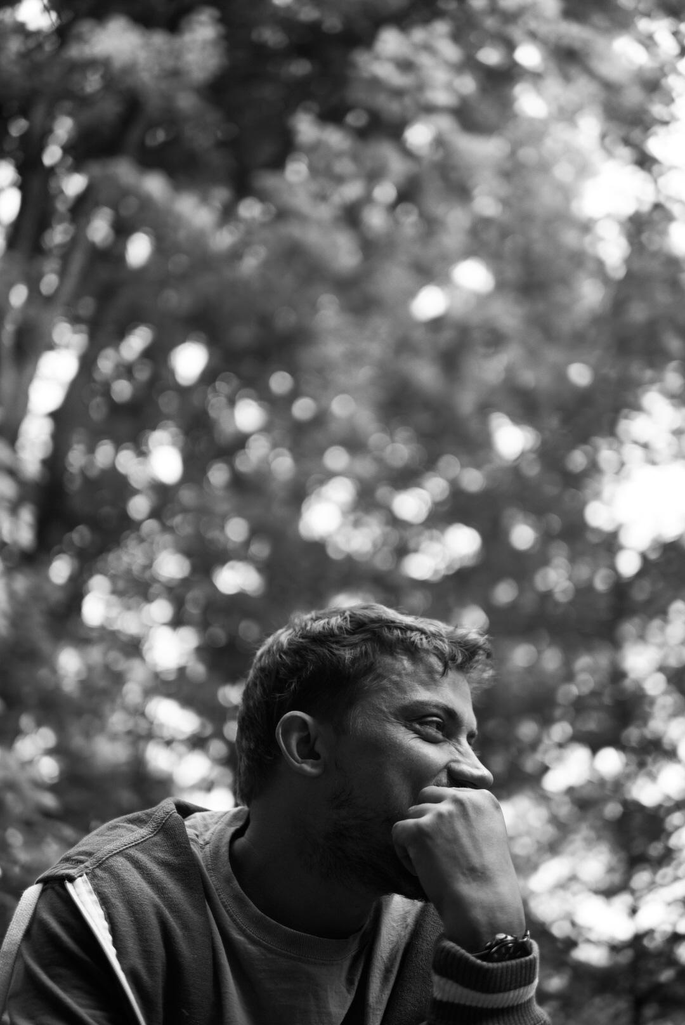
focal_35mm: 45
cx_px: 342
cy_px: 512
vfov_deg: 43.6
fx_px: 1282
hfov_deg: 29.9
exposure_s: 1/1000
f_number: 1.4
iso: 125
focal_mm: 30
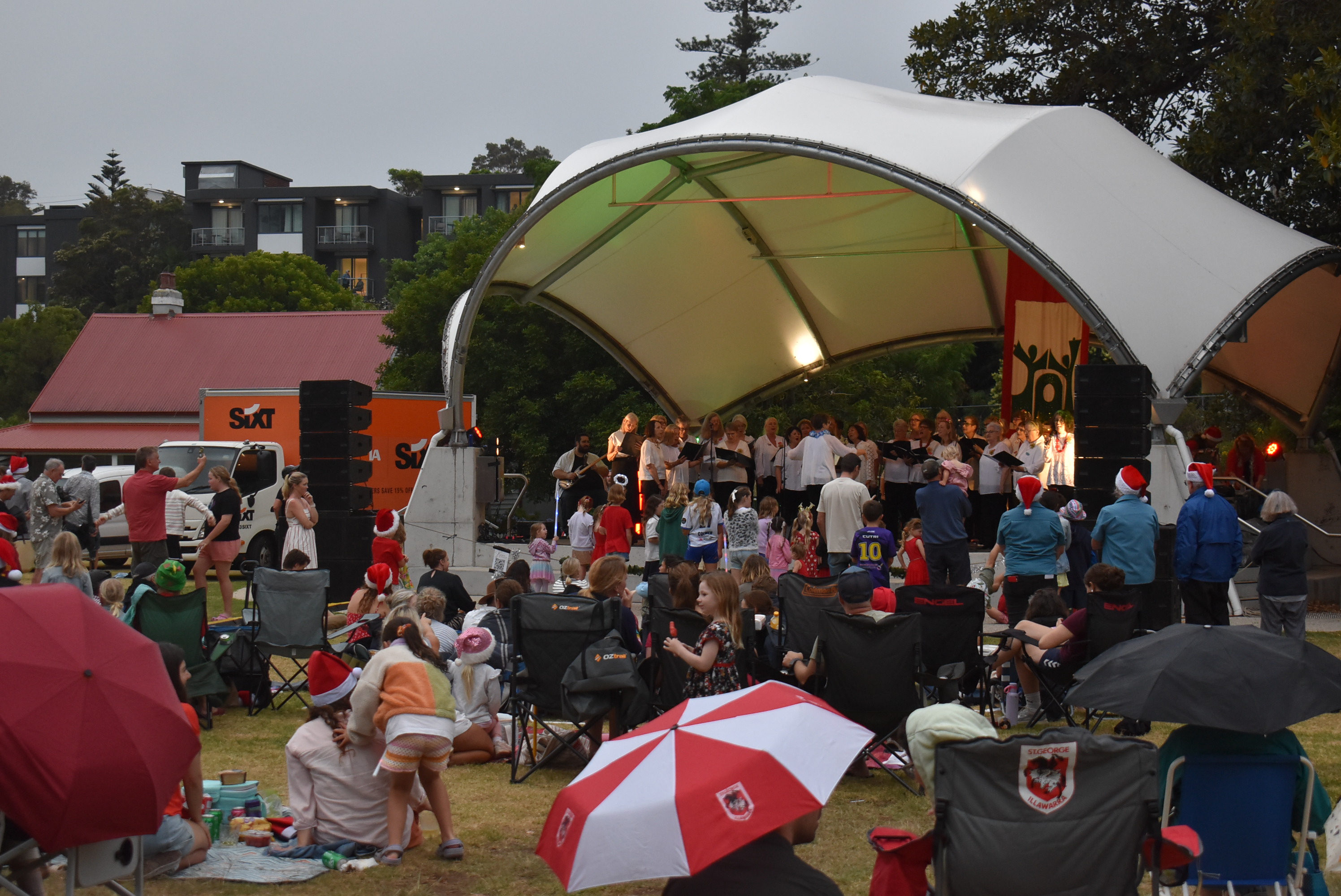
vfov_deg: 22.7
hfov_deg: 33.4
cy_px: 448
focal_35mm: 60
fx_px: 2237
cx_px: 670
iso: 1250
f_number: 5
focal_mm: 40
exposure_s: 1/125
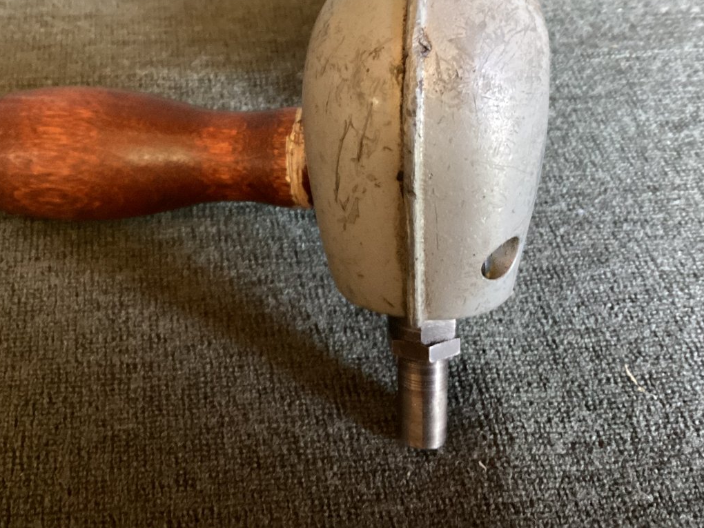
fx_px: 936
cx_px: 276
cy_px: 143
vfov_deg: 31.1
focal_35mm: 46
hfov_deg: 41.0
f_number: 2.4
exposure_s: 1/30
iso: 400
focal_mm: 3.3
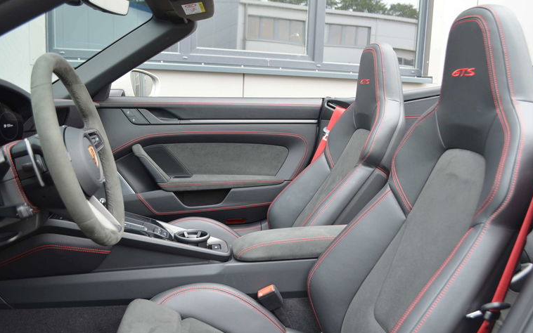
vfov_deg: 37.3
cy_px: 178
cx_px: 269
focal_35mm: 34
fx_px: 494
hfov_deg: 56.7
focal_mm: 22
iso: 400
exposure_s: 1/80
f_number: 4.5
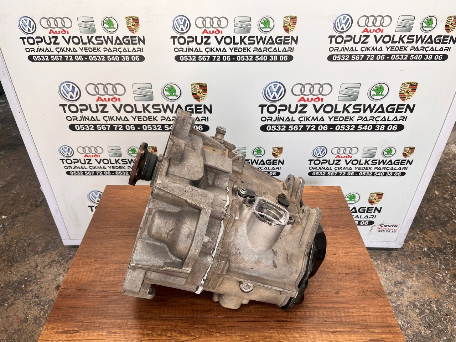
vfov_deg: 53.1
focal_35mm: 26
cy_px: 171
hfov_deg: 67.3
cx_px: 228
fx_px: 343
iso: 40
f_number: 1.6
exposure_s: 1/273
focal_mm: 5.1
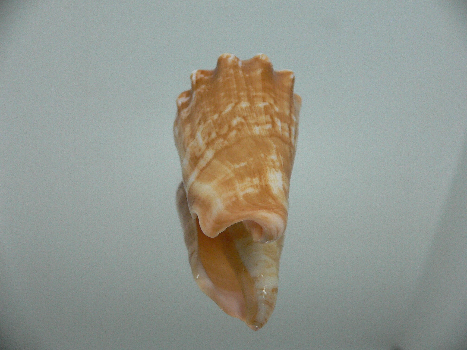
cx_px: 234
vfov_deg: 40.7
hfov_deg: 52.6
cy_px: 175
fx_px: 472
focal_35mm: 35
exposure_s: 1/60
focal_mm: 4.6
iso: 200
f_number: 2.8
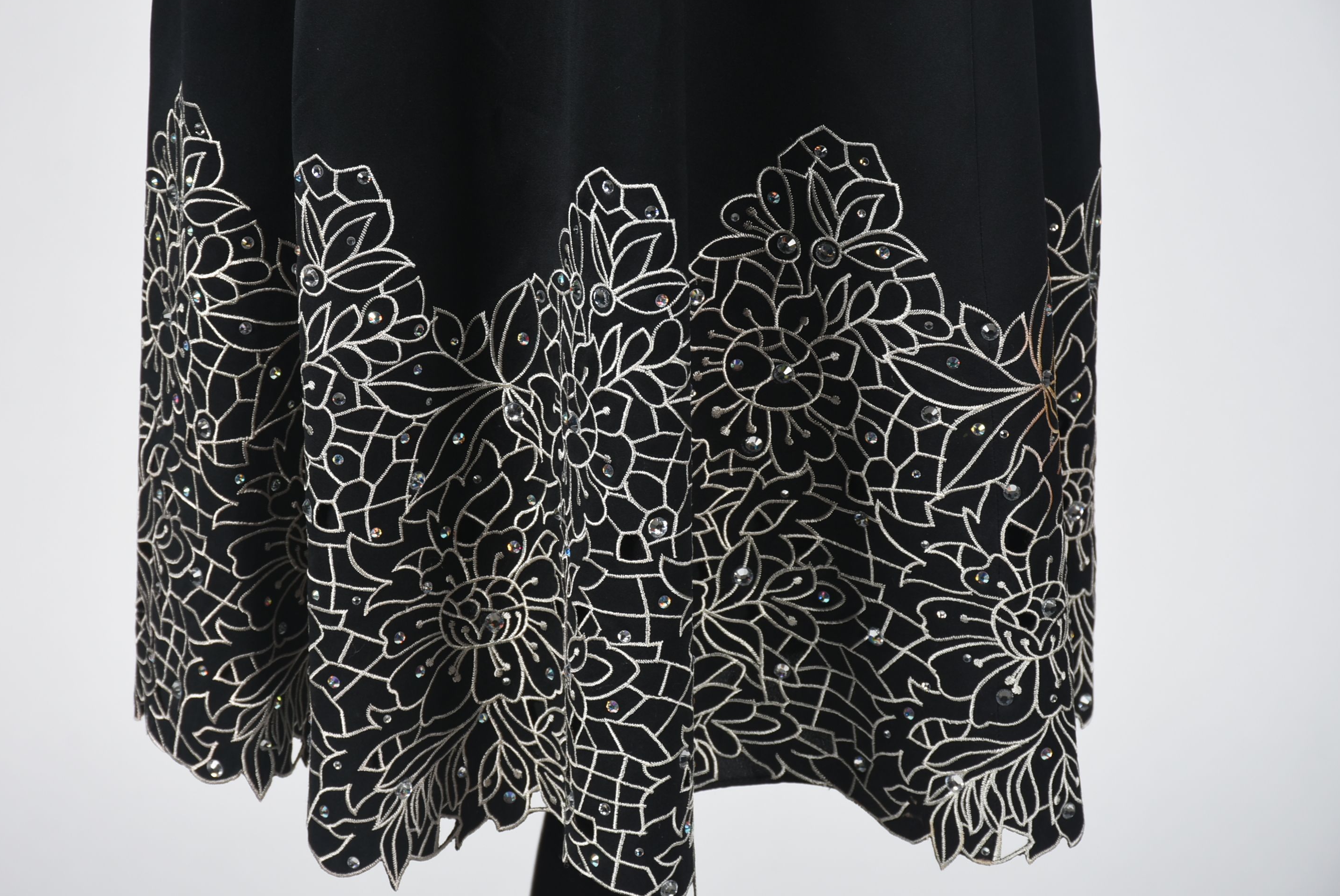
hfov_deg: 12.4
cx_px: 642
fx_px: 6166
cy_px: 441
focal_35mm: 166
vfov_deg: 8.3
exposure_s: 1/125
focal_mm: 105
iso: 200
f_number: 10
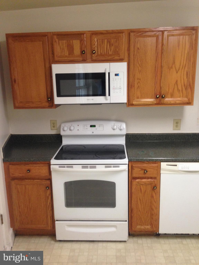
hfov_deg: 42.9
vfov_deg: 55.4
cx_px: 100
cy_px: 132
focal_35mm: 33
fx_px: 253
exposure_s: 1/20
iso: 160
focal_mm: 4.12
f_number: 2.4
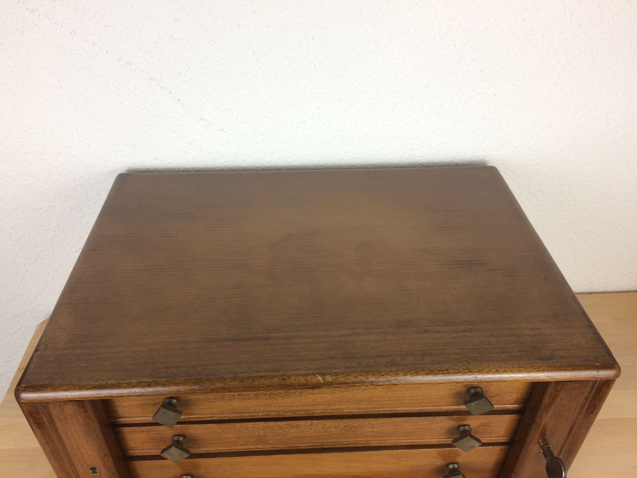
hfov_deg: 61.7
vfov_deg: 48.2
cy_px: 239
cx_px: 318
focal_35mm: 29
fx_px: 534
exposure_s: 1/50
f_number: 2.2
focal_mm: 4.15
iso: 50
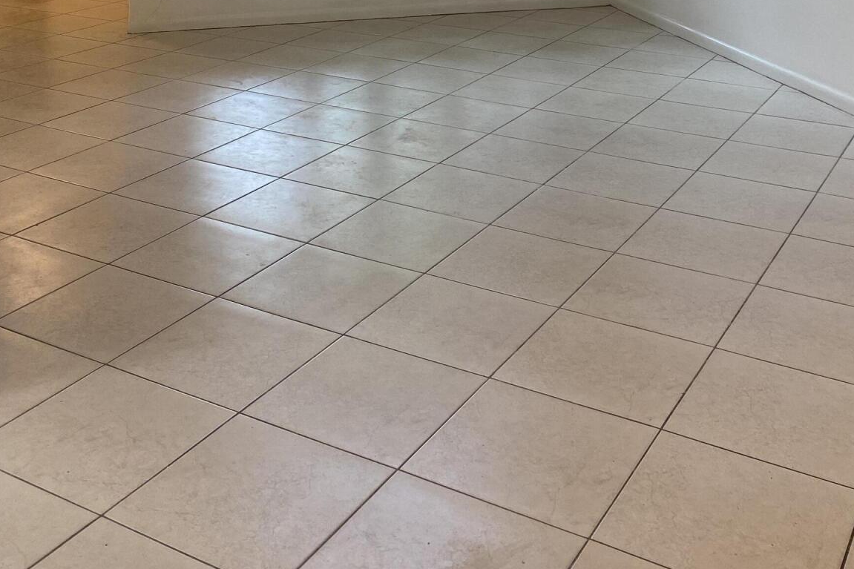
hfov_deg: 41.9
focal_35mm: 47
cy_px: -159
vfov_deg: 25.0
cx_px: 397
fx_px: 1115
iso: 64
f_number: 1.8
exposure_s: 1/120
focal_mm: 4.25
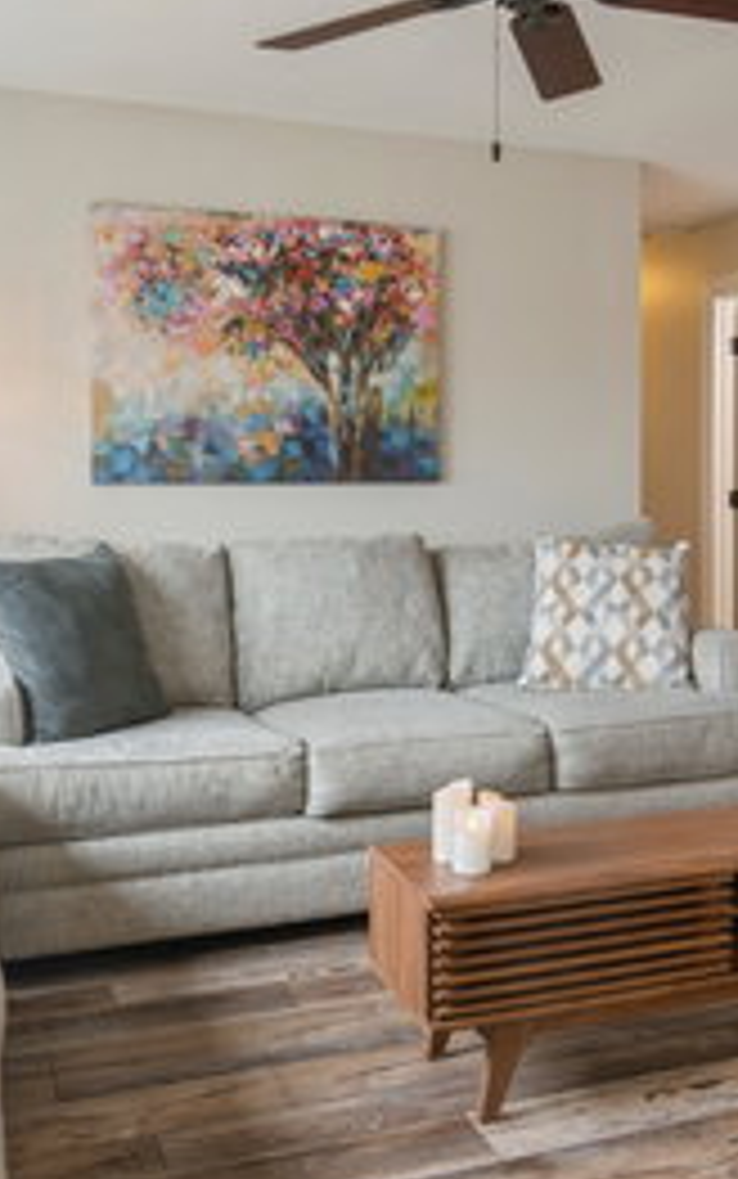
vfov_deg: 36.2
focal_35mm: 56
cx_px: 454
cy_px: 522
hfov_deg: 23.1
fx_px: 1800
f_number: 8
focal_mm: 20
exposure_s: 1/6
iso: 200
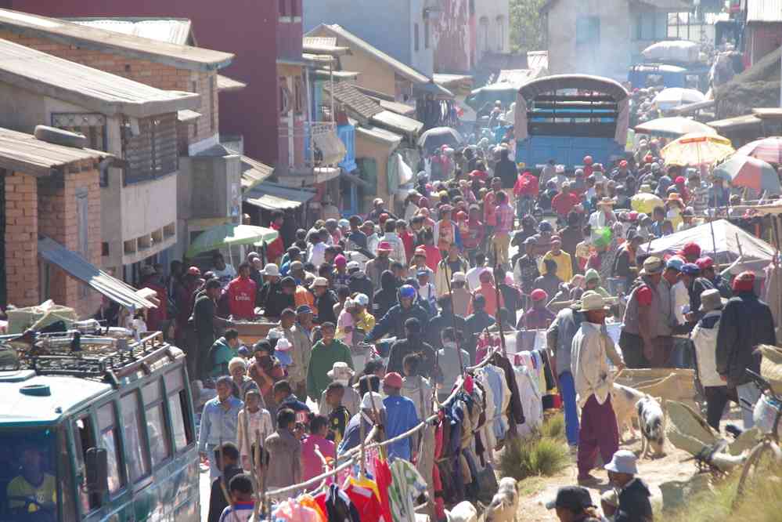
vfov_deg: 6.4
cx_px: 391
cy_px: 261
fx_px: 4648
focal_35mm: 214
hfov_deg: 9.6
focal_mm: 142.5
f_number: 9
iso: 800
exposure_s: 1/200
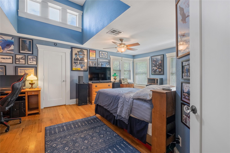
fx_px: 96
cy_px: 76
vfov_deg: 77.3
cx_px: 115
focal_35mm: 15
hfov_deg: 100.4
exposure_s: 1/30
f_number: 8
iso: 160
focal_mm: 10
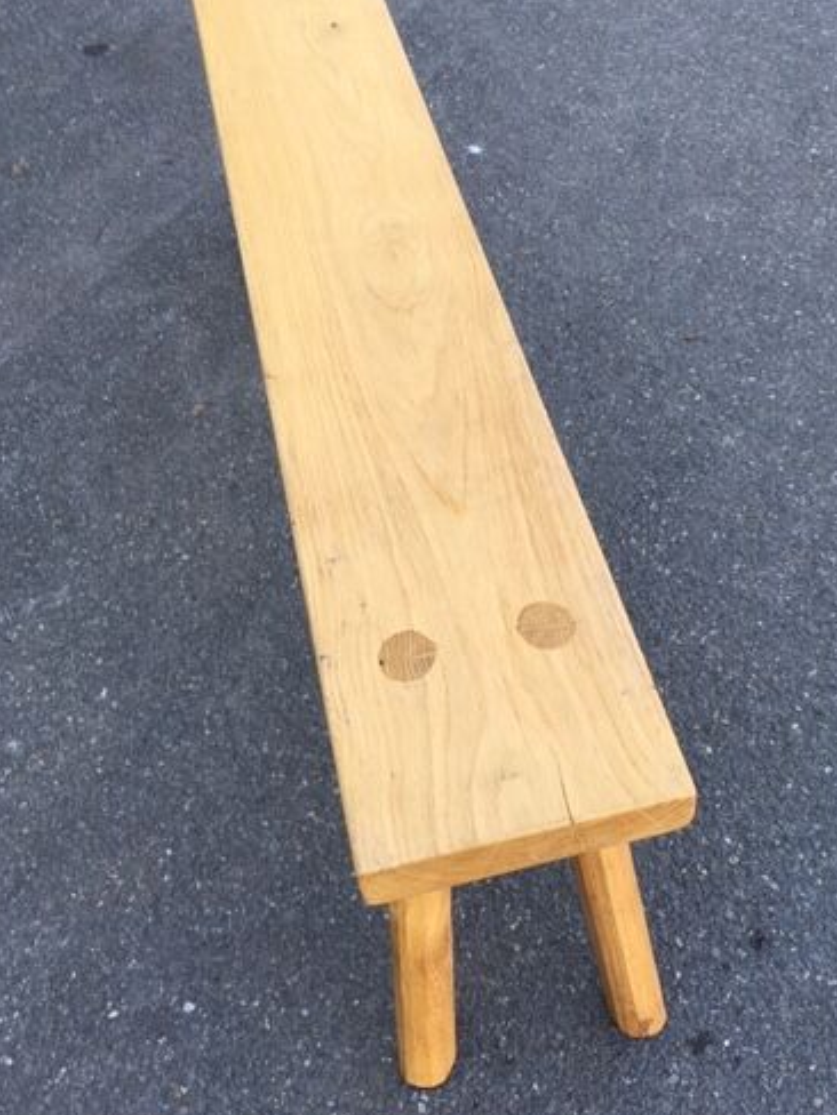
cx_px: 487
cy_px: 528
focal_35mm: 38
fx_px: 1225
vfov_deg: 49.0
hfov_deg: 37.6
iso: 25
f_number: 2.2
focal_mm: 4.15
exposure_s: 1/107
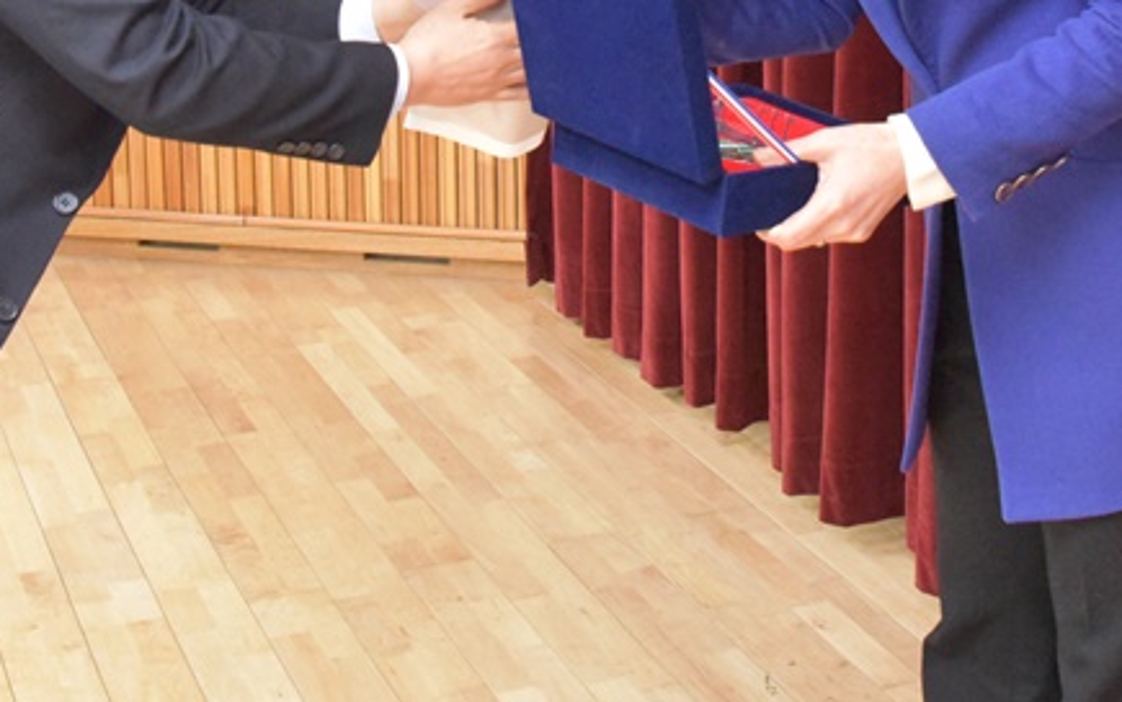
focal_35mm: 75
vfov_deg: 16.7
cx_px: 635
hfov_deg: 27.5
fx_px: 2294
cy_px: -115
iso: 10000
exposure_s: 1/60
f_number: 9
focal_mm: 32
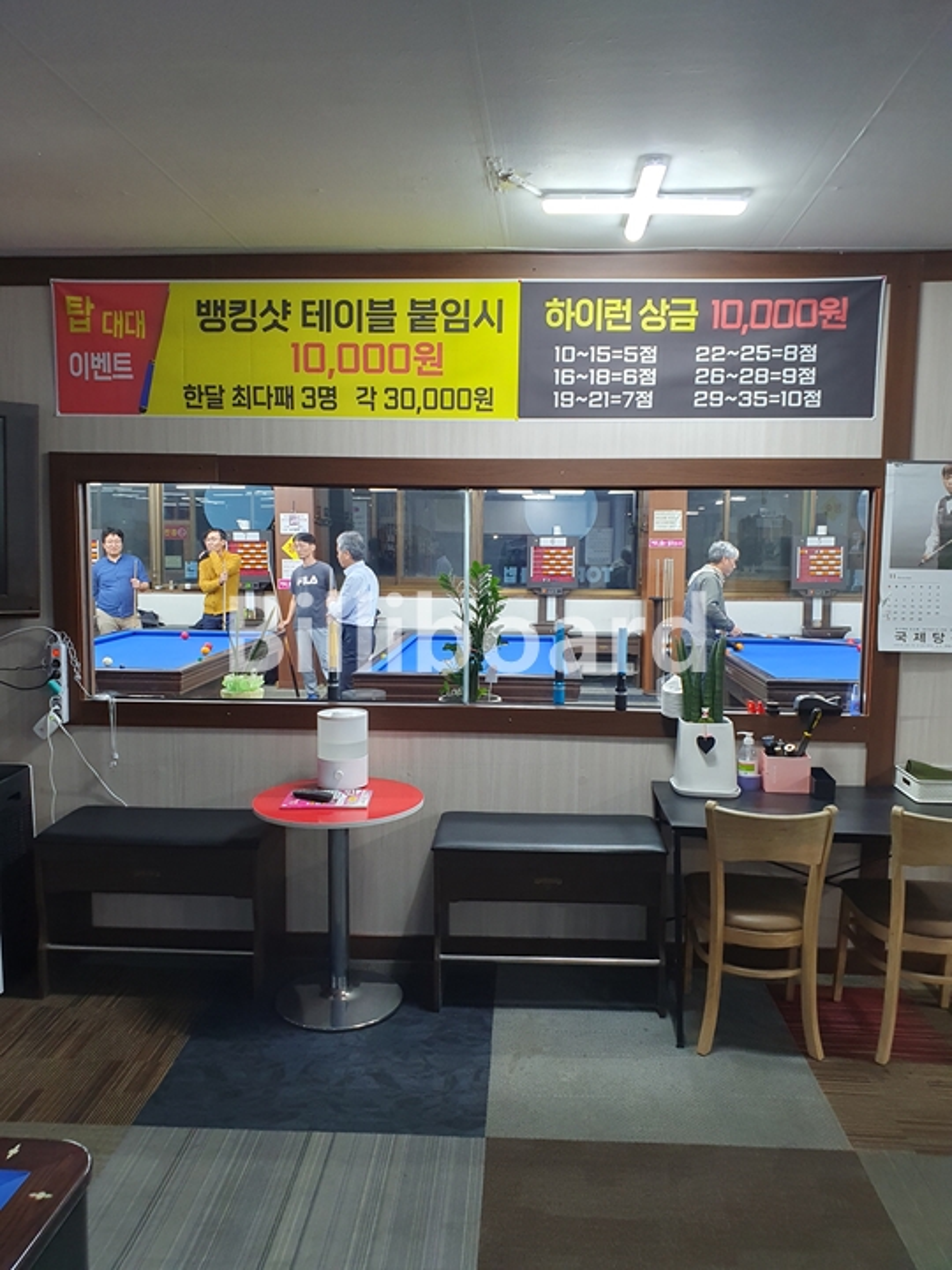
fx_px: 953
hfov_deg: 53.1
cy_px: 635
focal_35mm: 26
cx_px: 476
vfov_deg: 67.3
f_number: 2.4
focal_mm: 4.32
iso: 200
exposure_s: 1/60
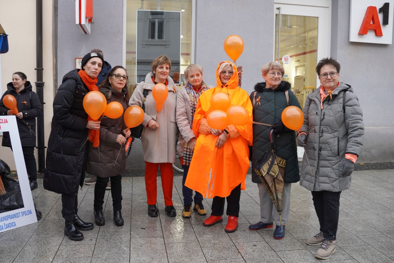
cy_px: 132
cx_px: 197
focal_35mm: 32
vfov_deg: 40.8
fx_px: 353
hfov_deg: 58.3
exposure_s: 1/160
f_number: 4.5
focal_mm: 21.5
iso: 500
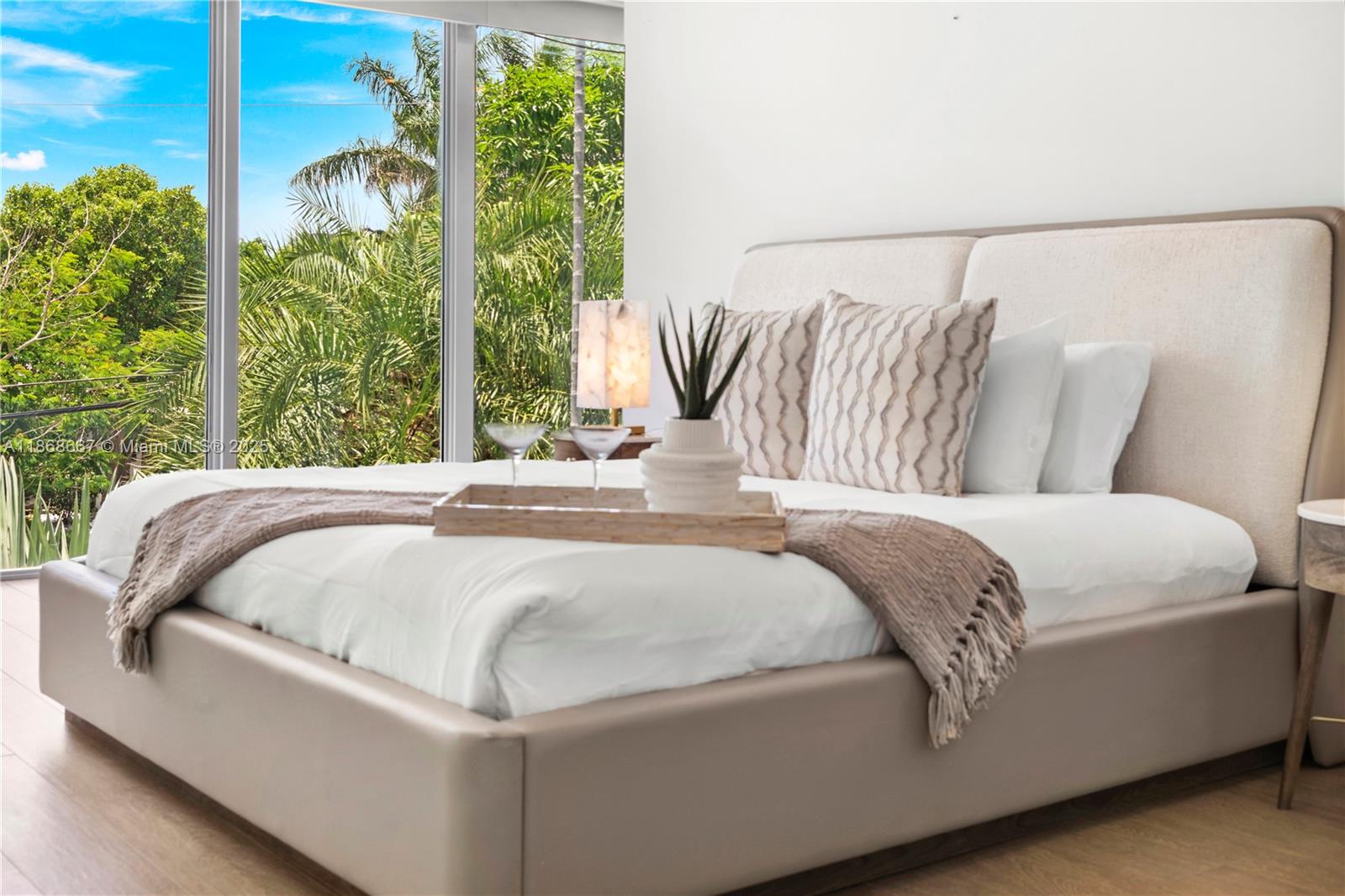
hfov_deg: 50.7
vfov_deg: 35.0
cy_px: 448
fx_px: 1419
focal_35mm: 38
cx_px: 672
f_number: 8
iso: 100
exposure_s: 1/20
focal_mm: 38
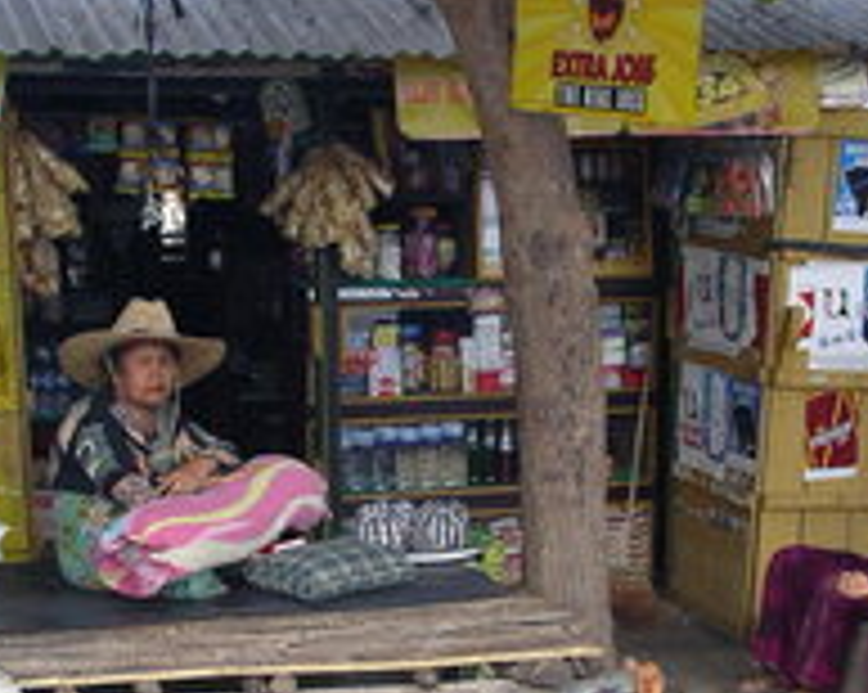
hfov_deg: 22.7
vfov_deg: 18.1
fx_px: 2156
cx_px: 580
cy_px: 554
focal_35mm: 84
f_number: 2.8
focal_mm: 5.7
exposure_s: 1/80
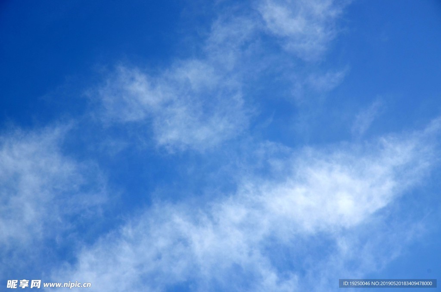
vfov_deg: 8.7
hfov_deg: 13.1
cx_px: 220
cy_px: 146
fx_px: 1925
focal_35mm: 158
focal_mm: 105
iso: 100
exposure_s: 1/400
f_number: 10
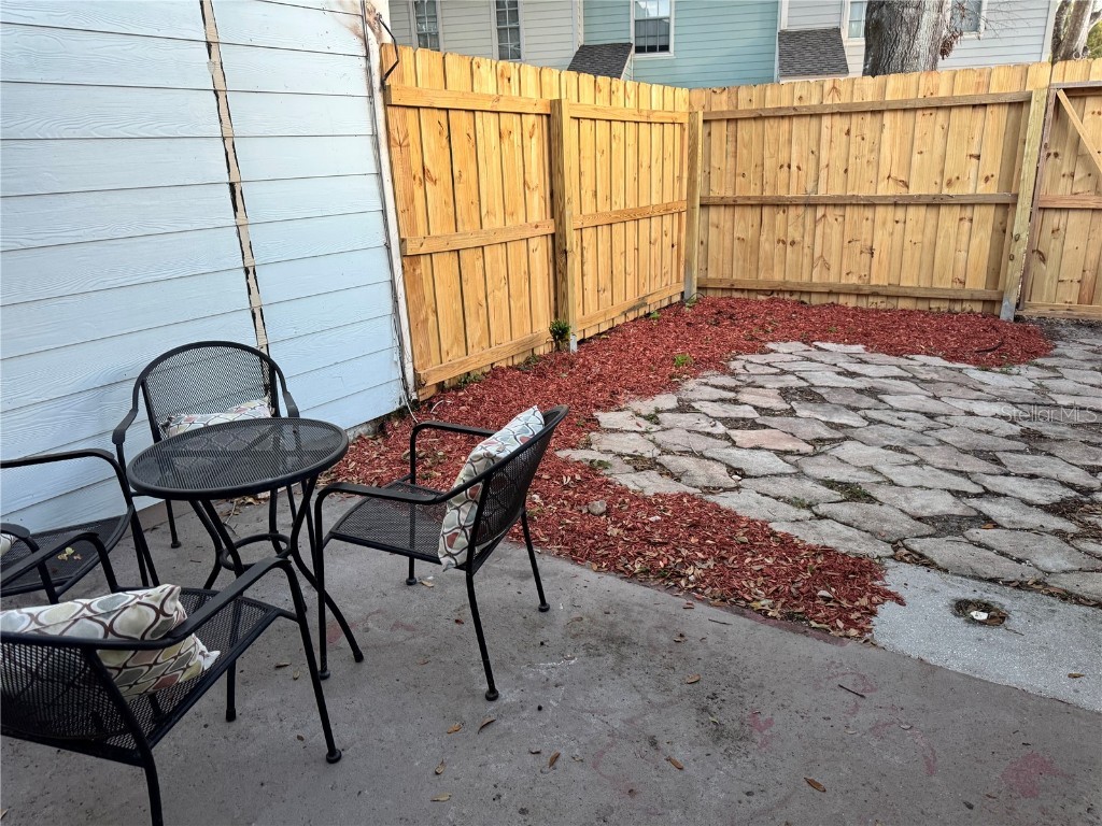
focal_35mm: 24
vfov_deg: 56.8
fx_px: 764
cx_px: 551
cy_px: 413
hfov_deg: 71.6
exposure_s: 1/80
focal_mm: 6.76
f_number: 1.78
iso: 200
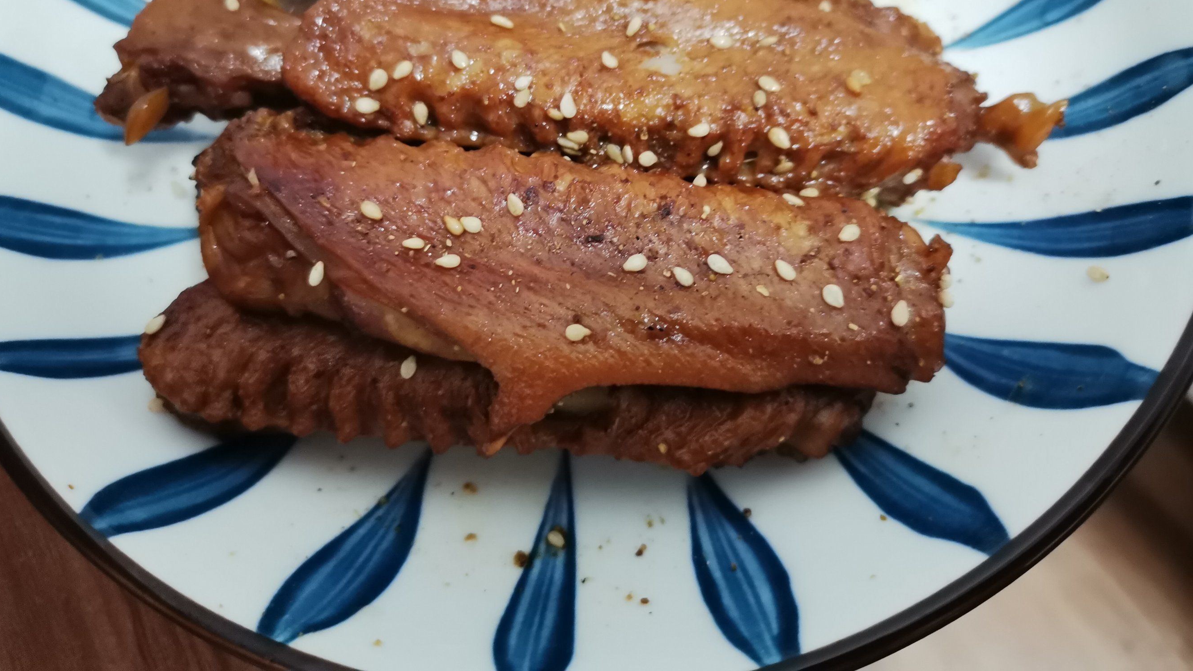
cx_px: 591
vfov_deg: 39.6
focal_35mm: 29
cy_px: 213
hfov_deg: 66.1
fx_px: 917
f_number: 1.8
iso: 1000
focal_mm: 4.75
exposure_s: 1/25
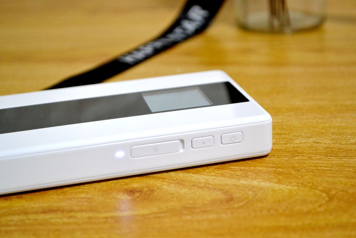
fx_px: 653
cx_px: 178
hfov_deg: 30.5
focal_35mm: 66
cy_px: 119
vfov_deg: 20.6
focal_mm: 44
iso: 1250
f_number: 5.3
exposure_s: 1/60
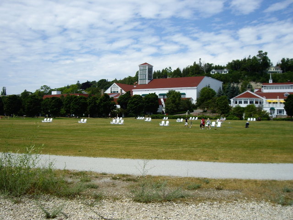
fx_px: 322
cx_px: 146
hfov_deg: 49.0
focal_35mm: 38
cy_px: 110
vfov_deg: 37.7
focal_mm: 6.2
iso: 50
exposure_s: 1/500
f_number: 4.3
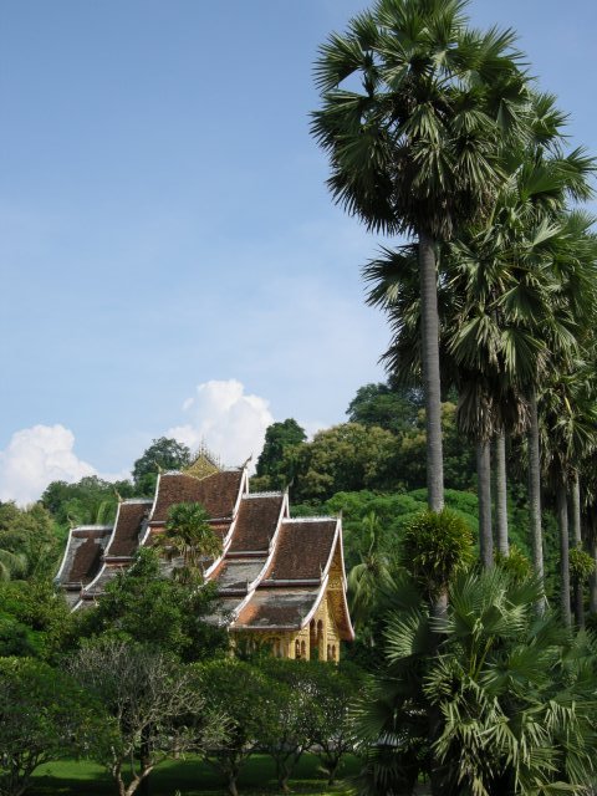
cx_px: 298
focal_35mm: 48
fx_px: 1104
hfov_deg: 30.3
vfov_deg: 39.7
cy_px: 398
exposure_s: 1/280
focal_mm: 10.1
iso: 64
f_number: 6.1
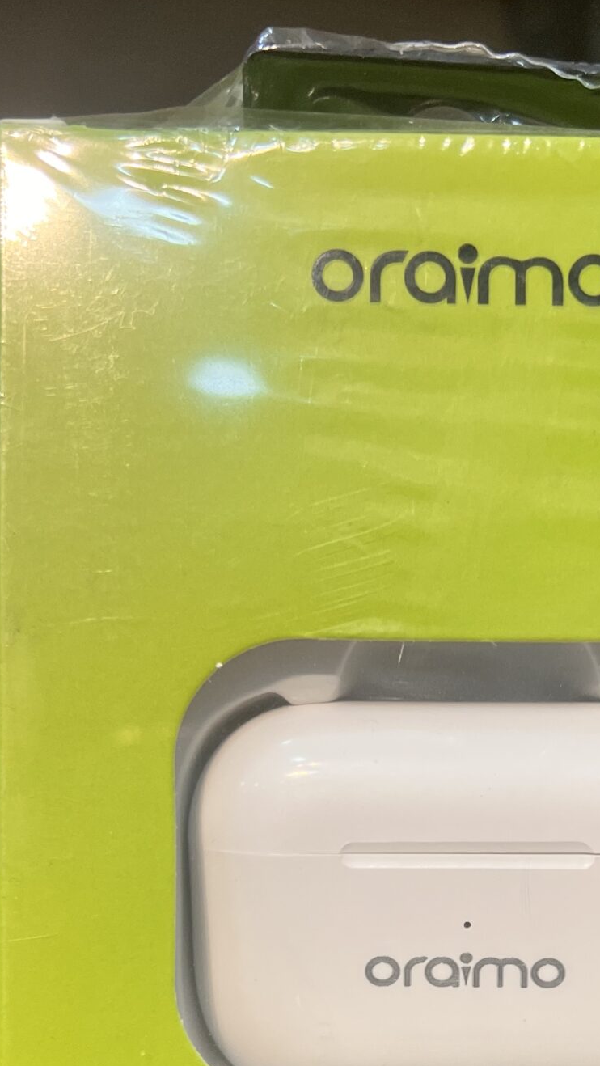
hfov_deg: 21.6
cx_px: 480
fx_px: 1555
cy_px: 914
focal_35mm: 55
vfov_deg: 36.0
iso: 100
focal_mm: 5.7
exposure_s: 1/100
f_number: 1.5
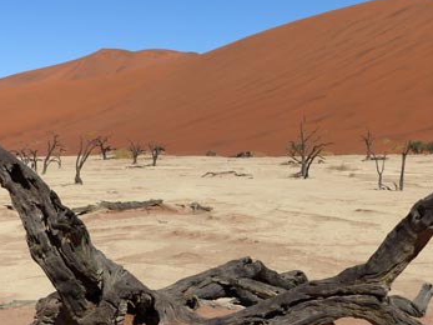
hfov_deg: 23.6
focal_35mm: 83
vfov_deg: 17.8
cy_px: 158
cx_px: 226
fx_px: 1038
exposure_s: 1/1600
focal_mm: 13
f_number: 4.5
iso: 100
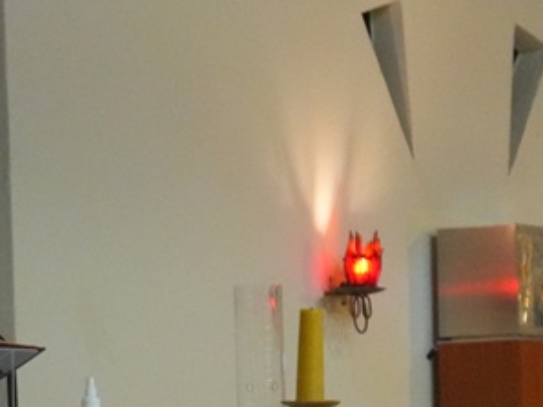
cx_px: 912
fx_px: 4117
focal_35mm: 263
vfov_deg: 5.6
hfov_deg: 7.4
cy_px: 478
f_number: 5.6
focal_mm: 53
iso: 6400
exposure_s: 1/80
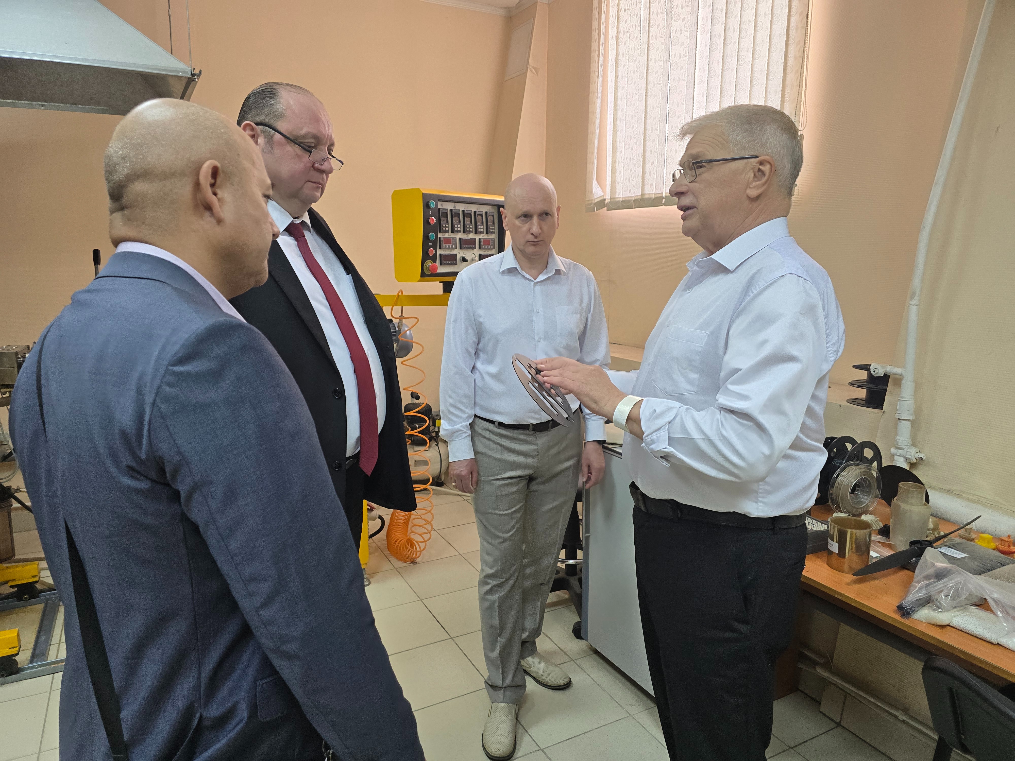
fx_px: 674
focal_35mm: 23
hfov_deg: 73.9
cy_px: 380
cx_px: 508
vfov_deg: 58.9
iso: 160
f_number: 1.7
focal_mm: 6.3
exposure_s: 1/100
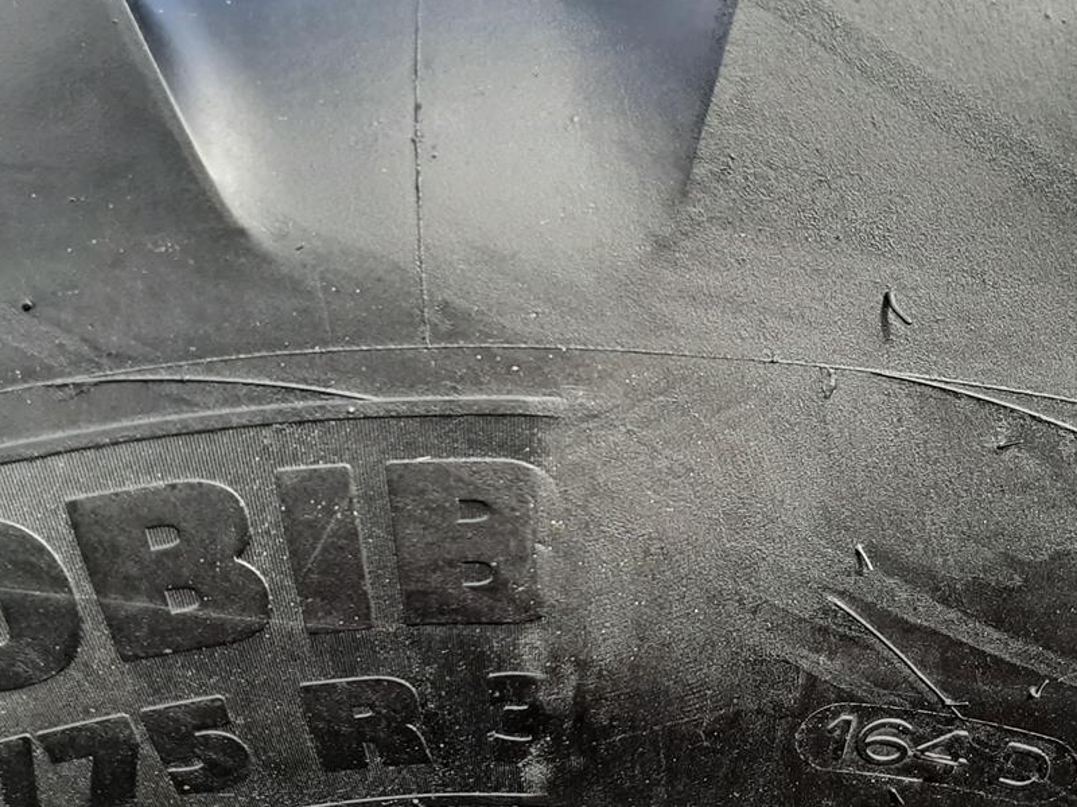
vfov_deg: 36.7
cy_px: 477
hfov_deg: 47.7
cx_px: 627
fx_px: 1213
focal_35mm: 39
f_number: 1.7
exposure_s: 1/215
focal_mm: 3.93
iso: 40
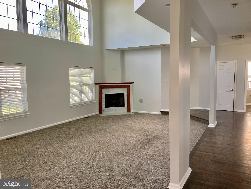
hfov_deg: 63.4
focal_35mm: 28
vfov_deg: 49.7
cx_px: 126
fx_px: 203
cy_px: 94
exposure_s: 1/121
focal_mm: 3.99
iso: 64
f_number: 1.8
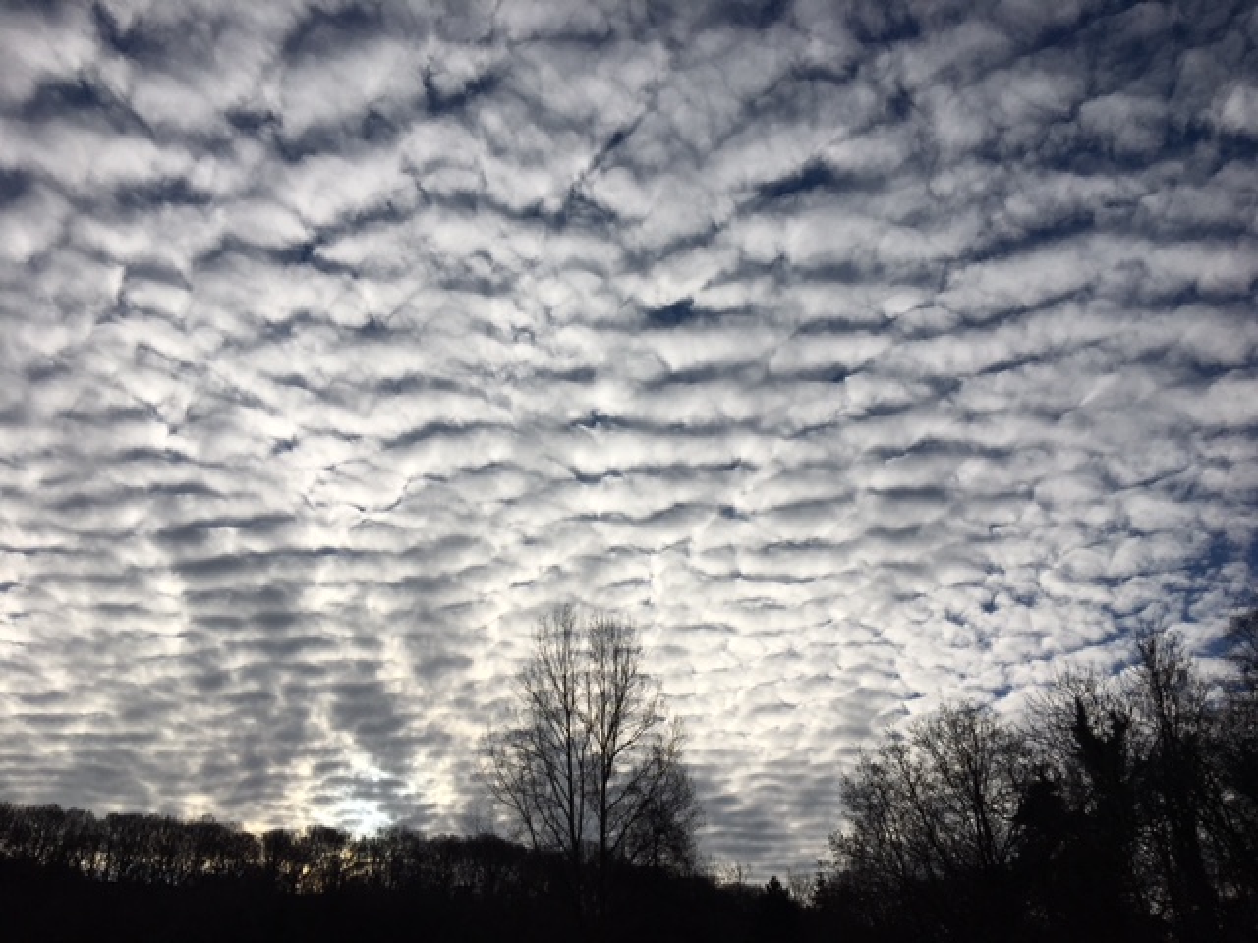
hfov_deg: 61.7
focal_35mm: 29
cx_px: 629
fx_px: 1054
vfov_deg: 48.2
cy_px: 472
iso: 25
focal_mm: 4.15
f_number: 2.2
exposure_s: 1/6410
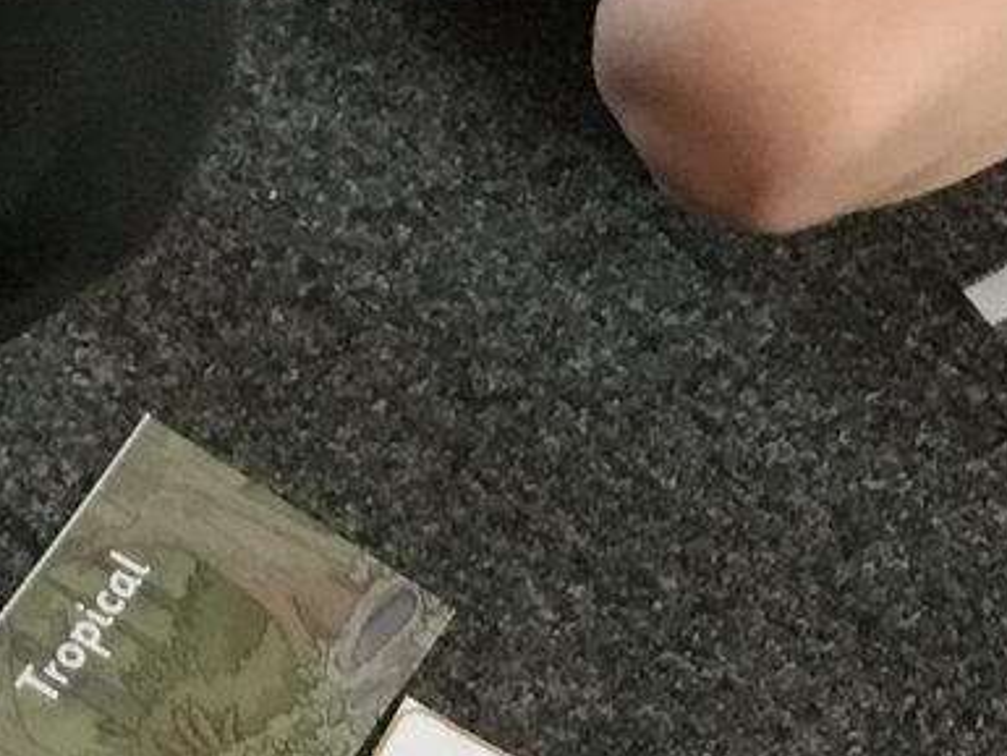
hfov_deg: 11.8
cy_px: 1554
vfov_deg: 8.5
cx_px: -44
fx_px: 4801
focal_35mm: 165
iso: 125
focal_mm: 3.3
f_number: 2.4
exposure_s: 1/33
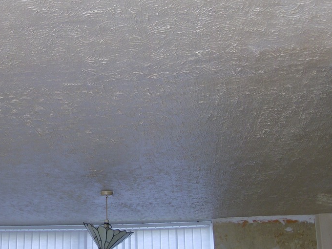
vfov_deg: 27.5
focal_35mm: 53
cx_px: 90
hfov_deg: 35.5
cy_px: 120
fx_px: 508
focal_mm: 6
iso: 100
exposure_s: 1/74.3
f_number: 2.8
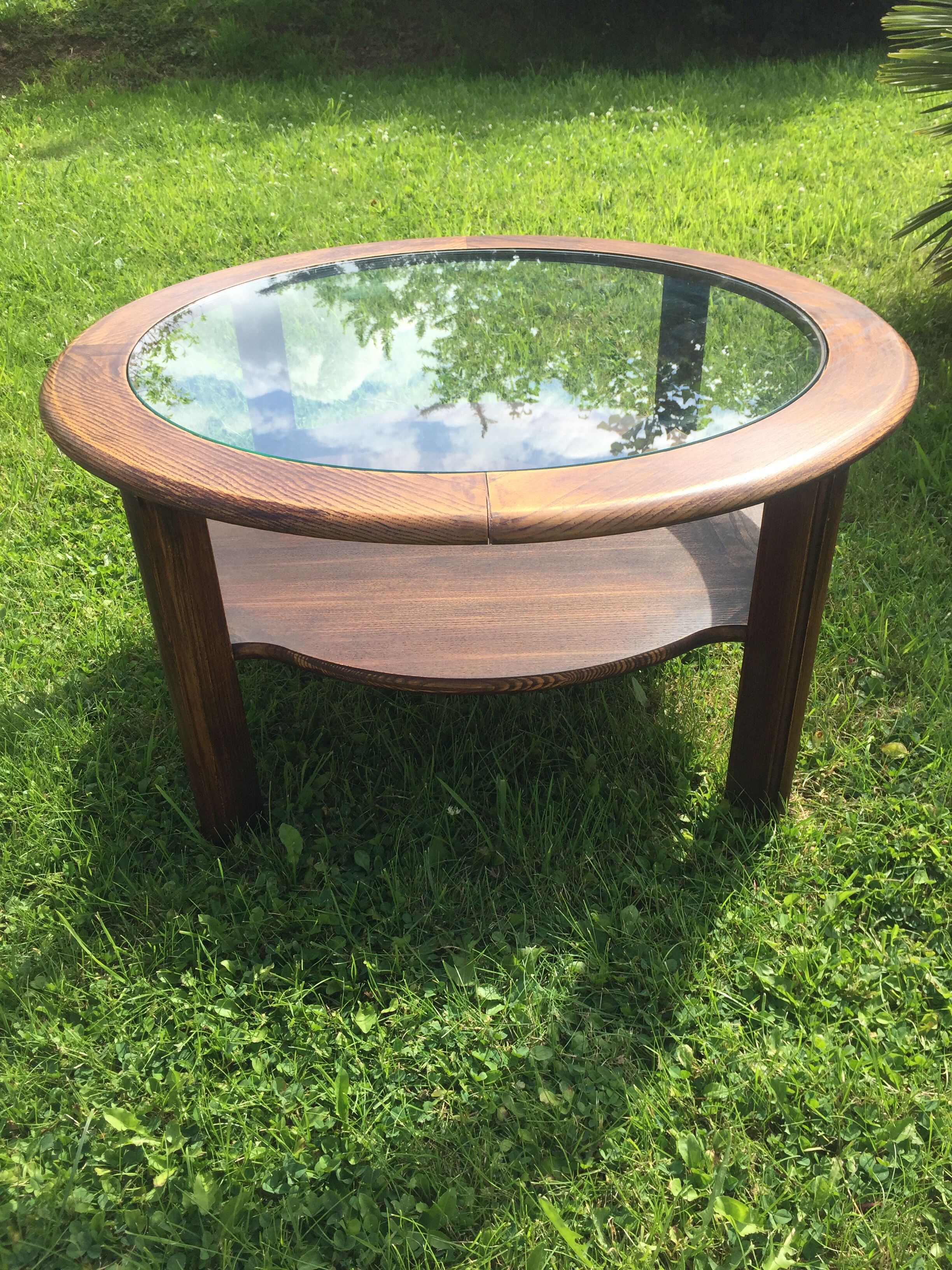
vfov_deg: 61.7
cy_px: 635
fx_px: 1063
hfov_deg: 48.2
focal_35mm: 29
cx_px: 476
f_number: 2.2
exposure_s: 1/1236
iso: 32
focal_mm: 4.15
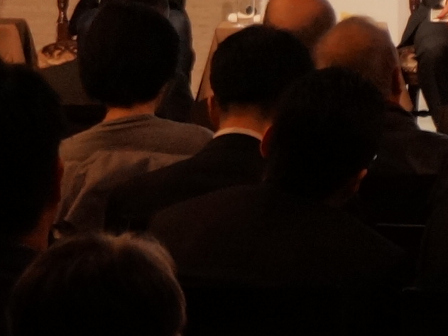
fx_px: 5266
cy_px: -341
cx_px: 870
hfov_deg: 4.8
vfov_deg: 3.6
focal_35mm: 407
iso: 500
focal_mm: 50
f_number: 5.6
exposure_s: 1/80
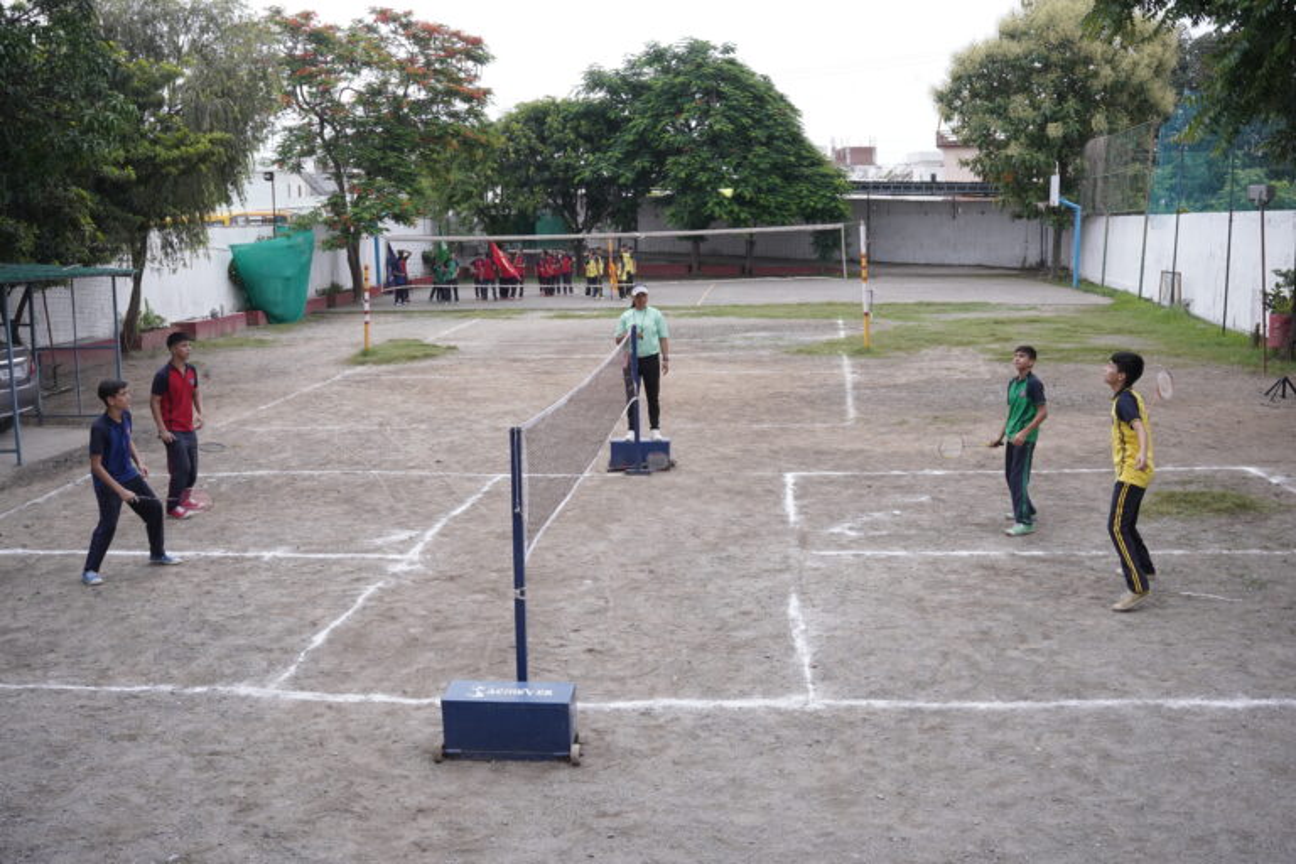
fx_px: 1260
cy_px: 432
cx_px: 648
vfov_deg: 37.9
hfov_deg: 54.4
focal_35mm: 35
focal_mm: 35
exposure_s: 1/200
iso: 1000
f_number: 14
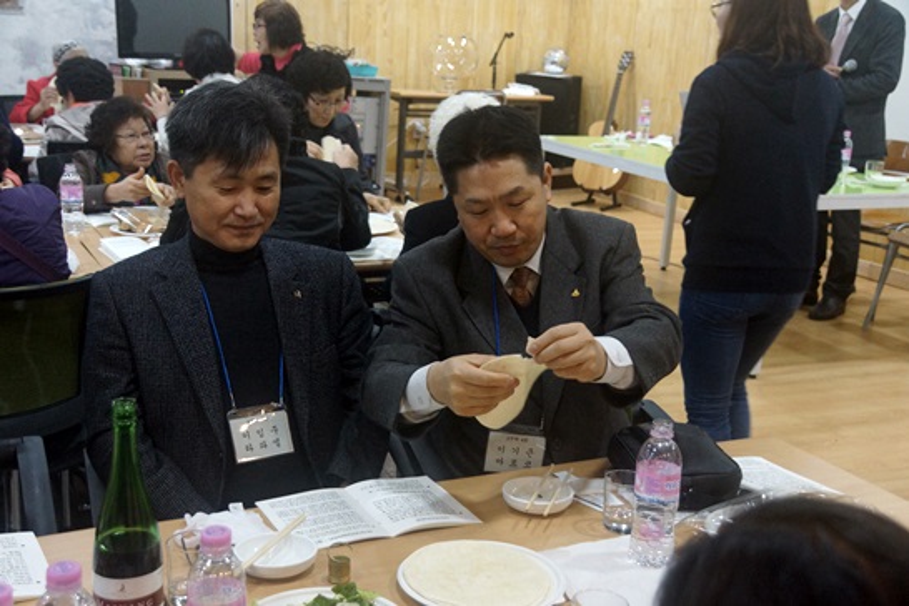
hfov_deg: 46.4
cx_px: 454
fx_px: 1060
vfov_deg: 31.9
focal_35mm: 42
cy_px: 303
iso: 1000
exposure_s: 1/60
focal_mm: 28
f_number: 4
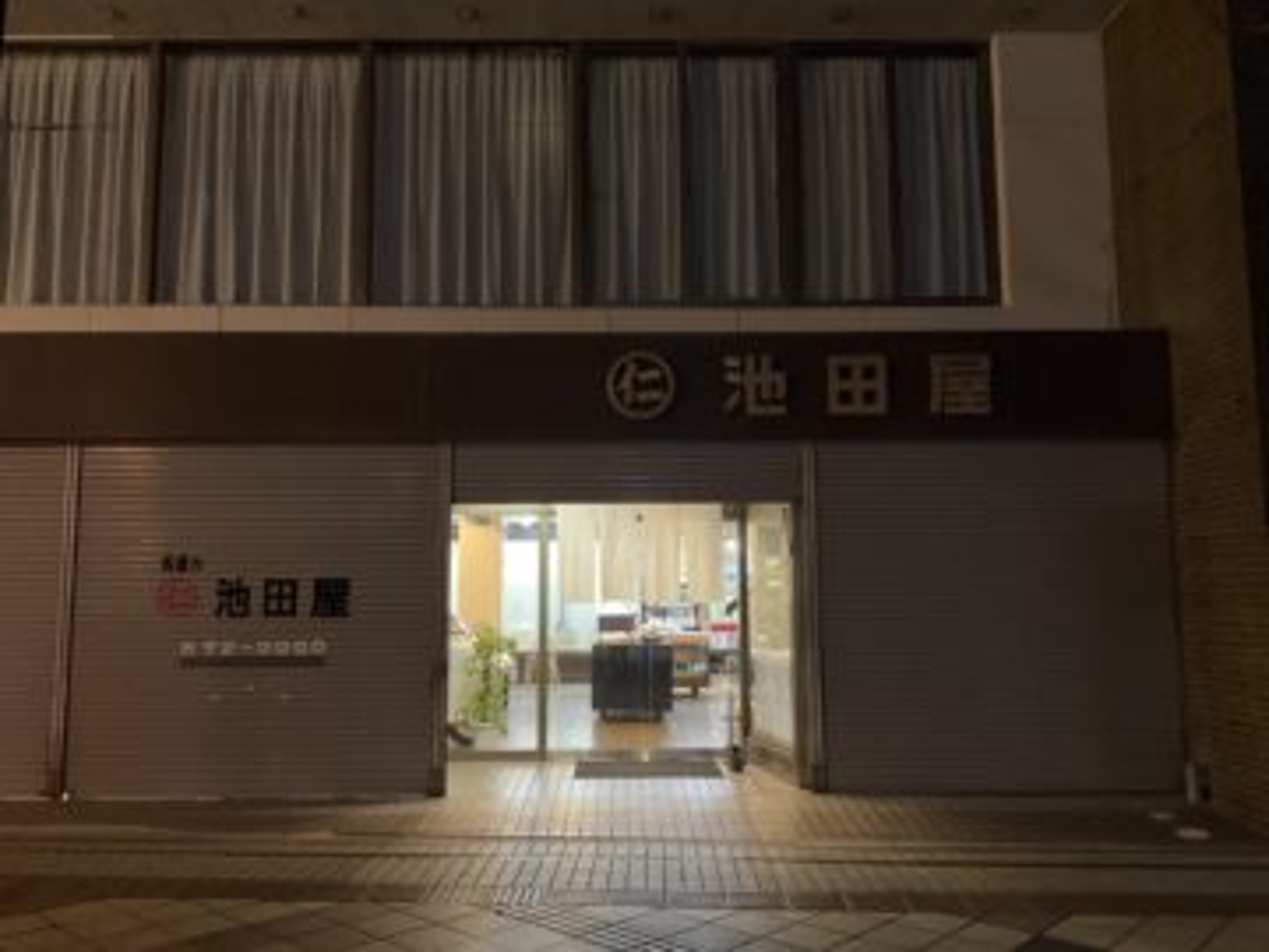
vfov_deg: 48.2
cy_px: 476
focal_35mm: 29
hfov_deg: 61.7
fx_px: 1063
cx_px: 634
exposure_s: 1/30
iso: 400
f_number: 1.8
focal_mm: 3
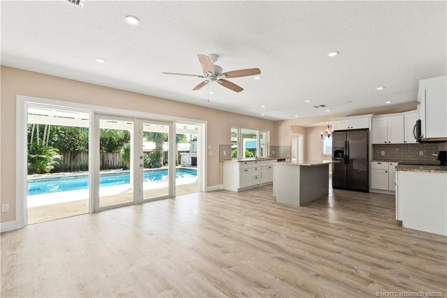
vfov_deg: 77.3
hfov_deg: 100.4
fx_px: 186
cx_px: 224
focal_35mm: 15
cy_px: 149
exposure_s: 1/20
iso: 400
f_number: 8
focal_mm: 10
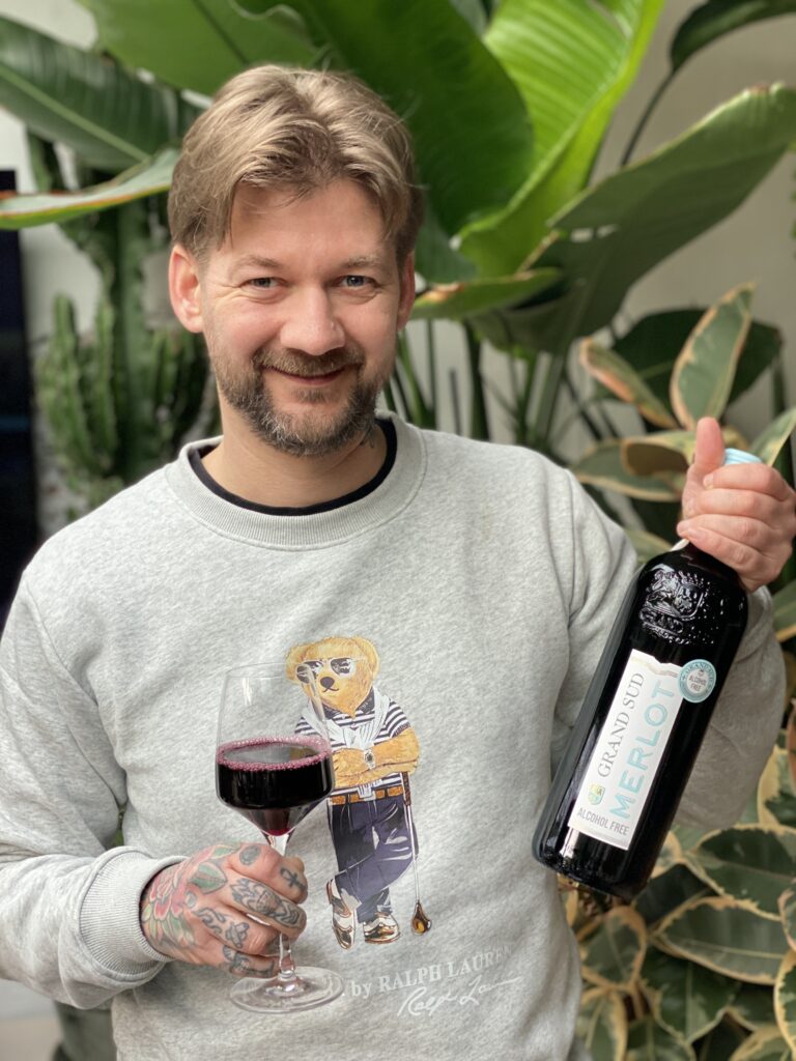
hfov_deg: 28.0
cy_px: 530
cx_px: 398
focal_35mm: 52
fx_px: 1594
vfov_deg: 36.8
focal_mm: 6
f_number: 2
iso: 200
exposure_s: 1/111
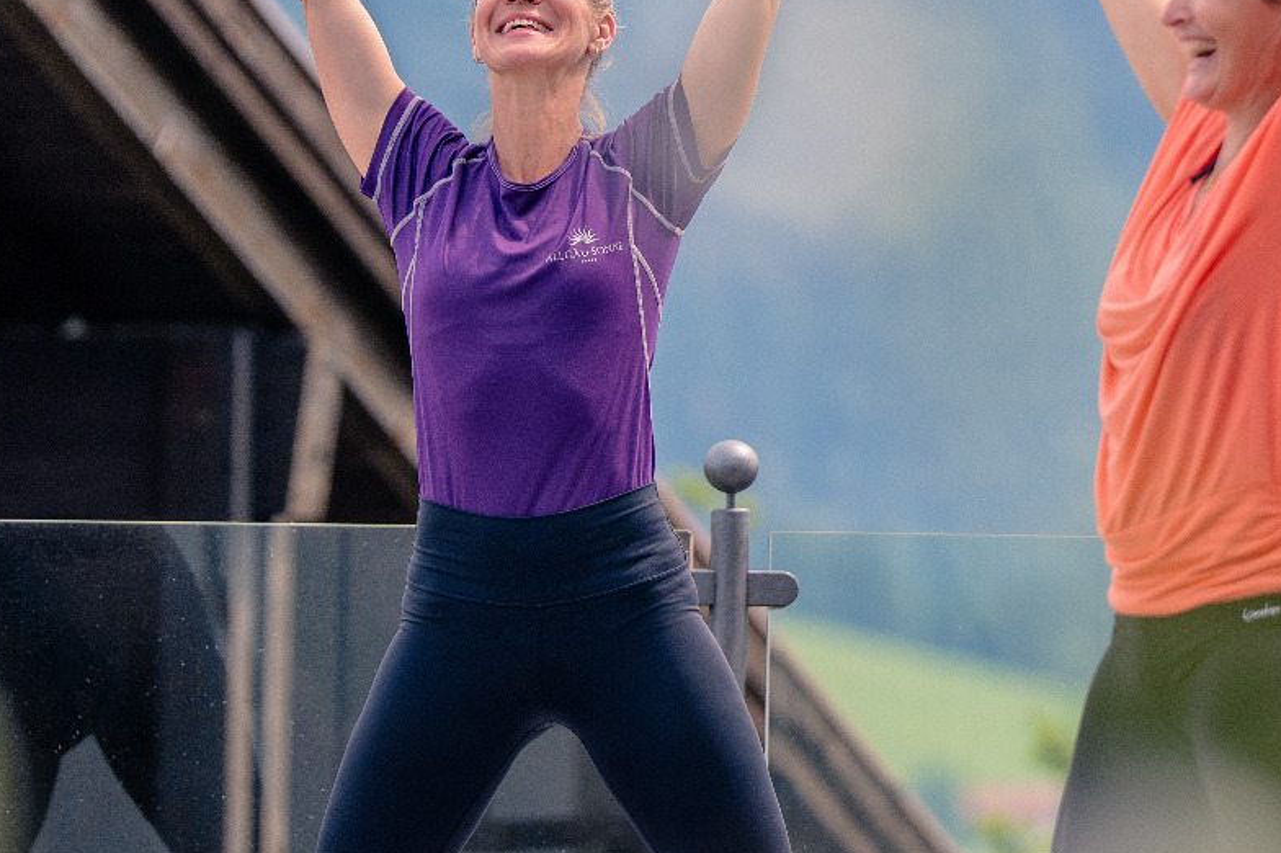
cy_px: 313
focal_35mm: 472
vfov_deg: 2.9
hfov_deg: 4.4
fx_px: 16787
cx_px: 1142
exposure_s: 1/2000
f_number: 3.5
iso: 250
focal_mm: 185
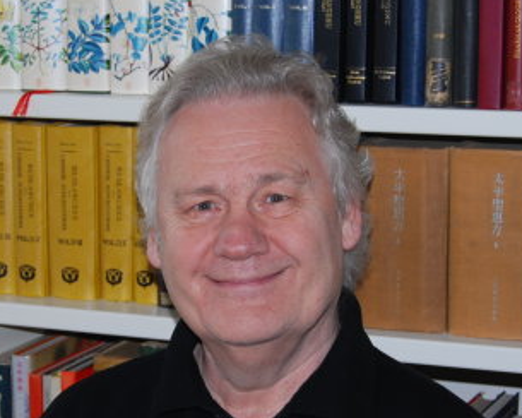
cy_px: 231
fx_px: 1576
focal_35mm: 102
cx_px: 222
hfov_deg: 18.8
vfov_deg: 15.1
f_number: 5
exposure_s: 1/60
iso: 200
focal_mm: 38
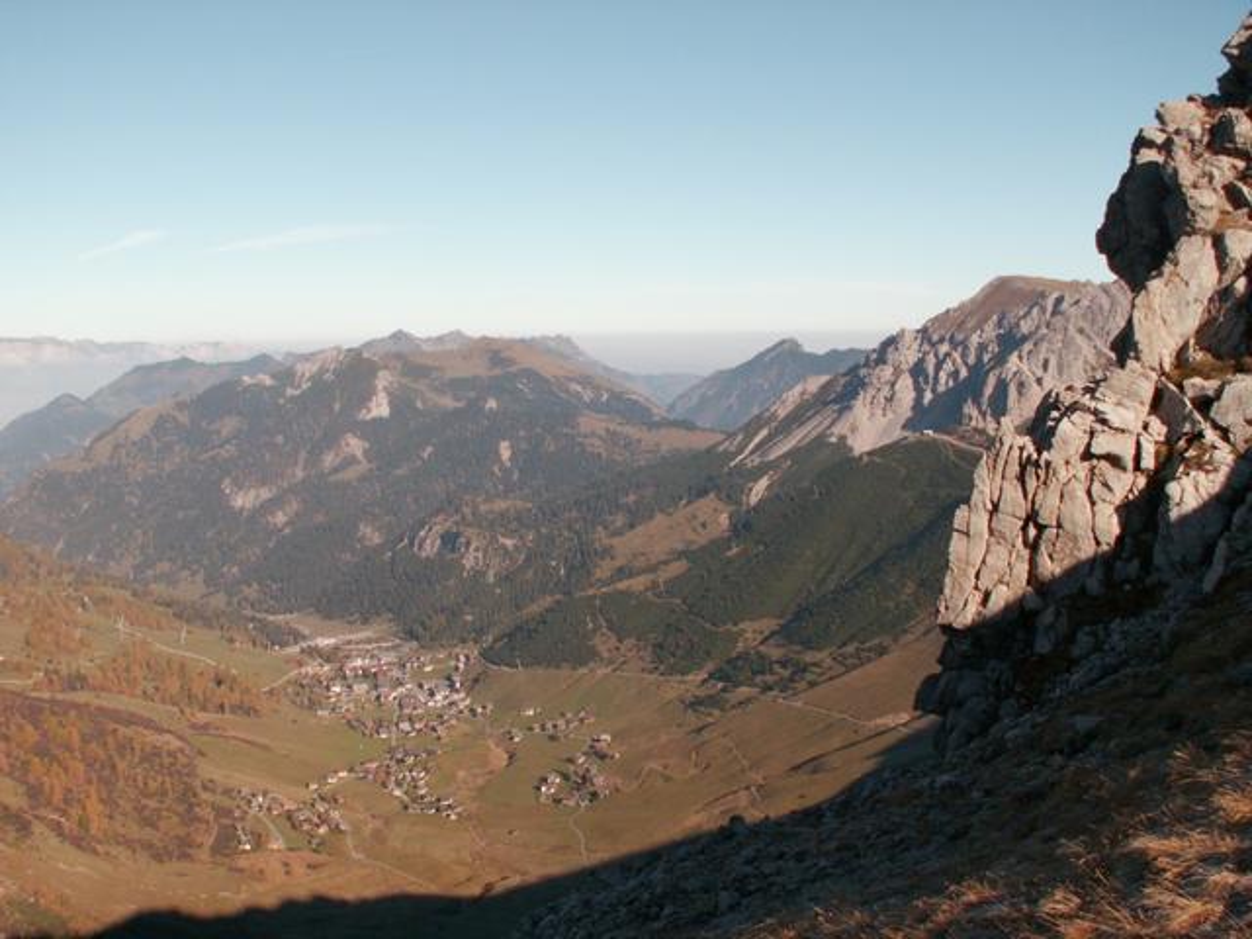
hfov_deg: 52.6
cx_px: 626
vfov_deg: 40.7
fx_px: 1266
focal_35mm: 35
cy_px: 470
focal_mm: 5.86
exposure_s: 1/640
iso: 50
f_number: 4
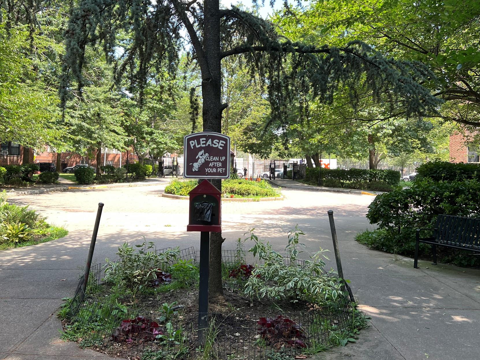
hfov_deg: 56.8
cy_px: 153
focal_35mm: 32
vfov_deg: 44.0
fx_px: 444
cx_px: 226
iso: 50
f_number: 1.5
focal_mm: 5.7
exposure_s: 1/196
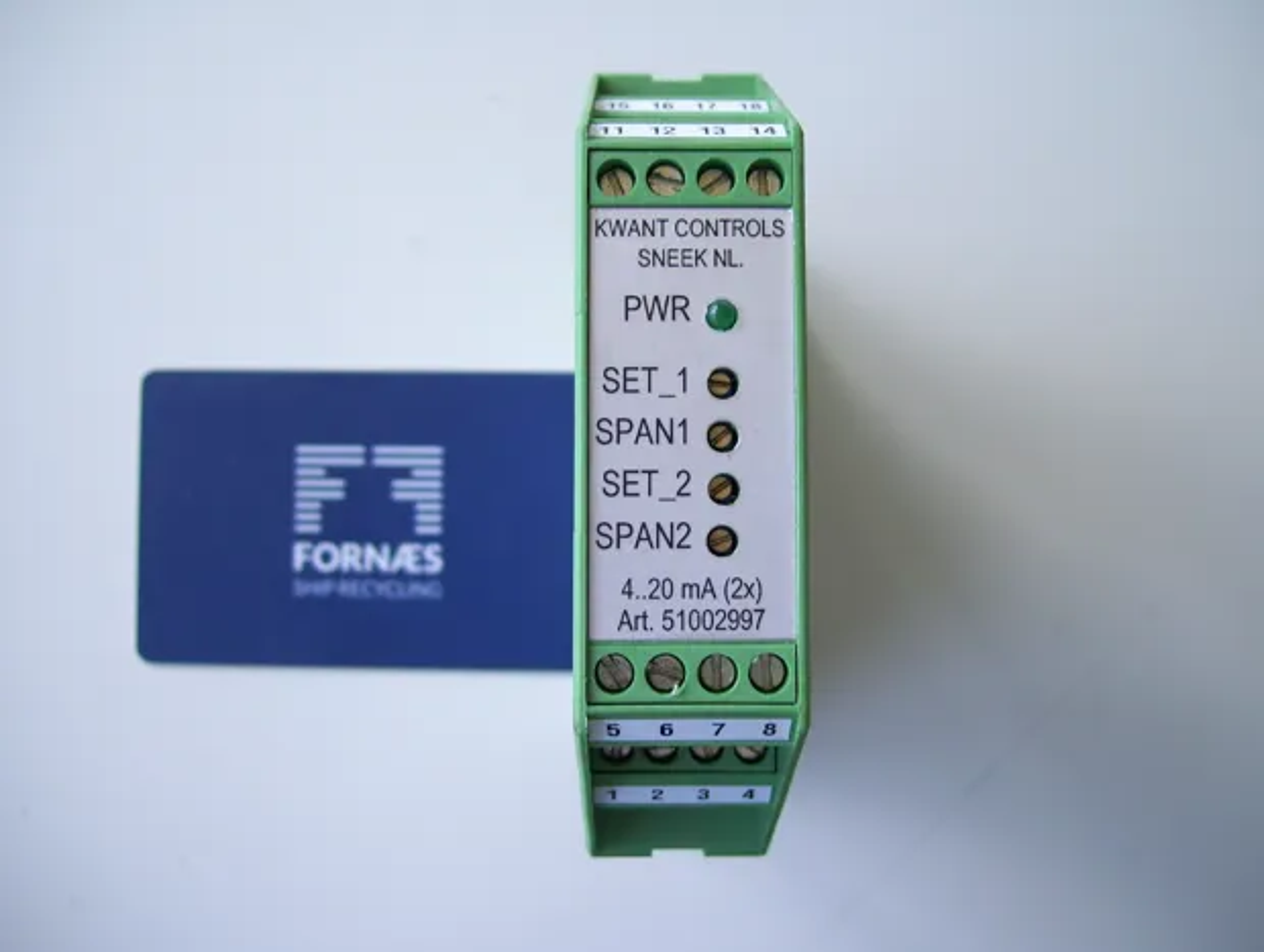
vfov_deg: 39.8
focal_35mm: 36
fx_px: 1317
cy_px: 476
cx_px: 632
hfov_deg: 51.3
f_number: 2.7
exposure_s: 1/200
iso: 80
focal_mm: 6
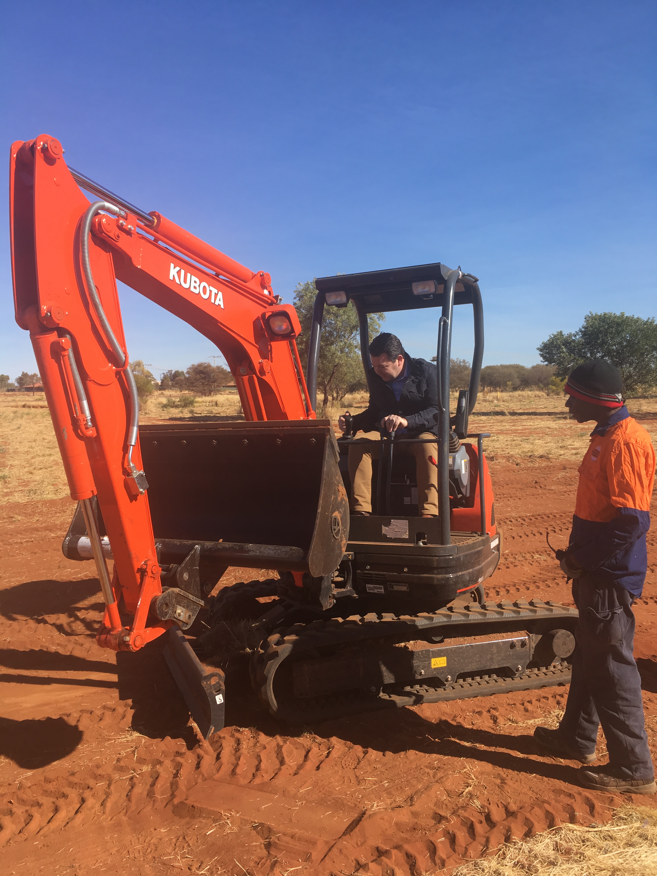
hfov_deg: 48.2
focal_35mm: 29
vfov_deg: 61.7
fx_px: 734
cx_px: 328
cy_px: 438
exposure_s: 1/1068
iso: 25
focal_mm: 4.15
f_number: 2.2
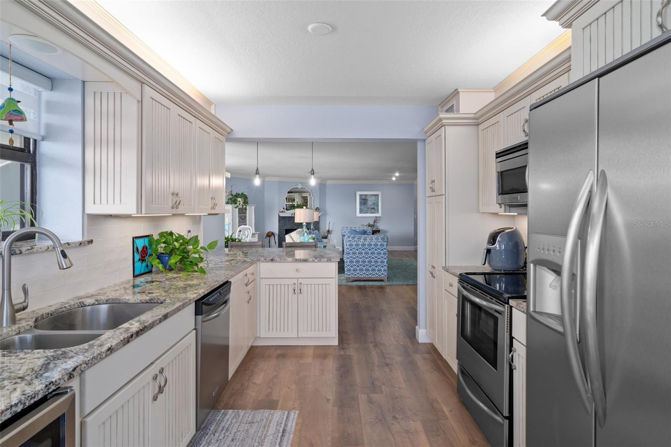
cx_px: 336
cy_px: 224
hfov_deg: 86.9
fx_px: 354
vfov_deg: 64.5
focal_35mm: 19
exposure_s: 1/5
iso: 320
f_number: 8
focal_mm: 19
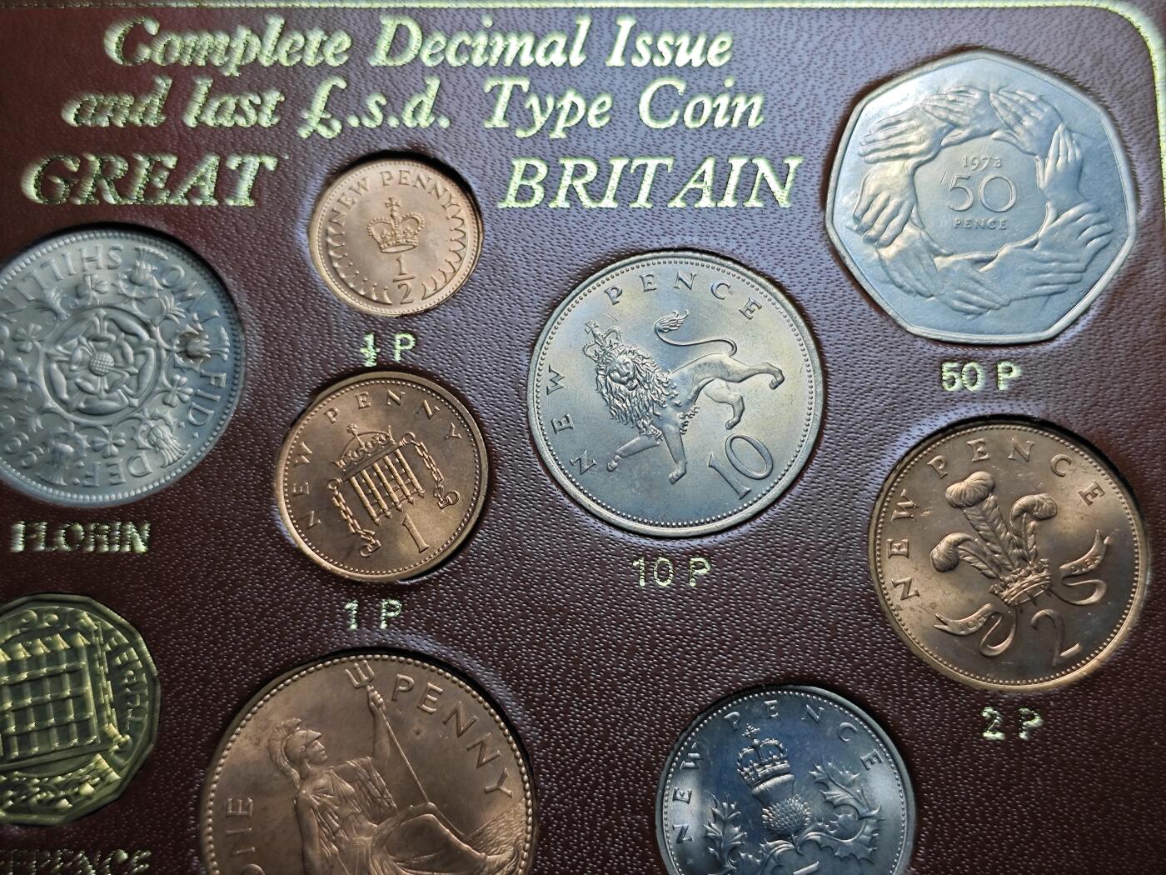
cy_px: 438
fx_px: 1651
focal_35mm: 49
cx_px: 583
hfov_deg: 38.9
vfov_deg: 29.7
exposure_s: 1/137
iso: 50
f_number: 1.6
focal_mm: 5.84
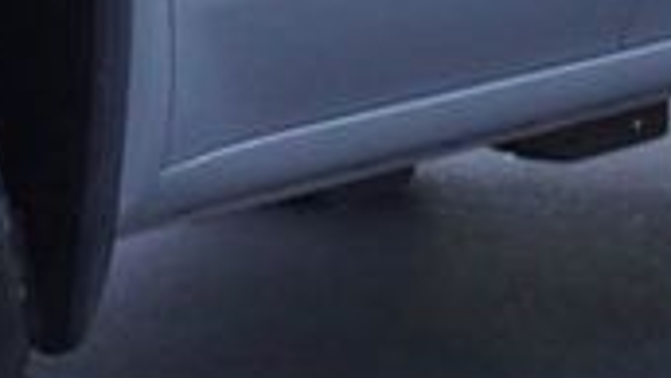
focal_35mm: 309
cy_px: -43
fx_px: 5503
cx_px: -277
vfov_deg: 3.9
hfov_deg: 6.9
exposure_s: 1/160
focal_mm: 33
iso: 2000
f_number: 5
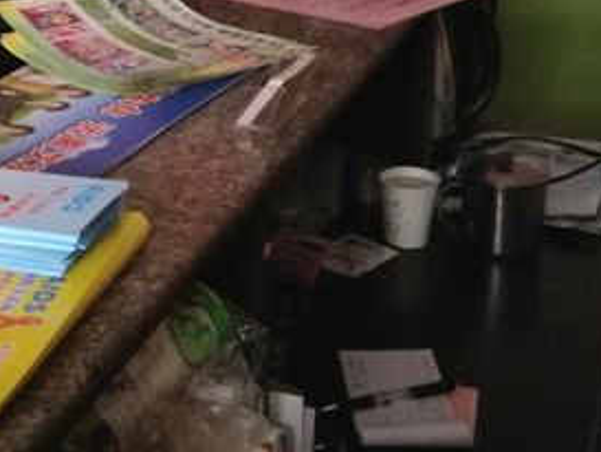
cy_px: 110
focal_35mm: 79
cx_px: 121
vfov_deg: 18.6
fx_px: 1372
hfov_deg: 24.3
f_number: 2.2
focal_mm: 3.95
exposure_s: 1/16.7
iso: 2000
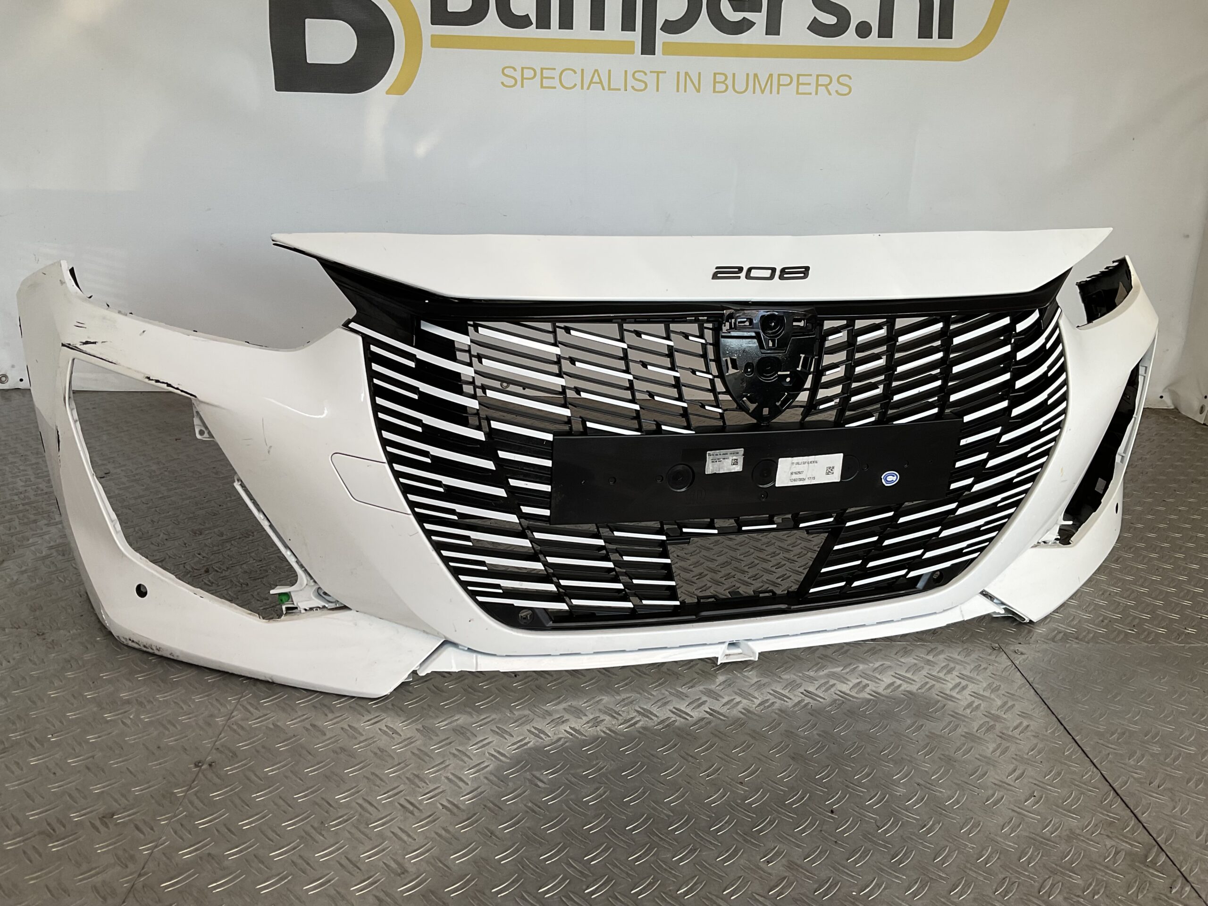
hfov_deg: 61.7
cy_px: 453
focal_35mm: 29
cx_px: 604
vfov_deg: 48.2
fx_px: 1012
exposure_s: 1/100
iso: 32
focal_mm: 3
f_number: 1.8
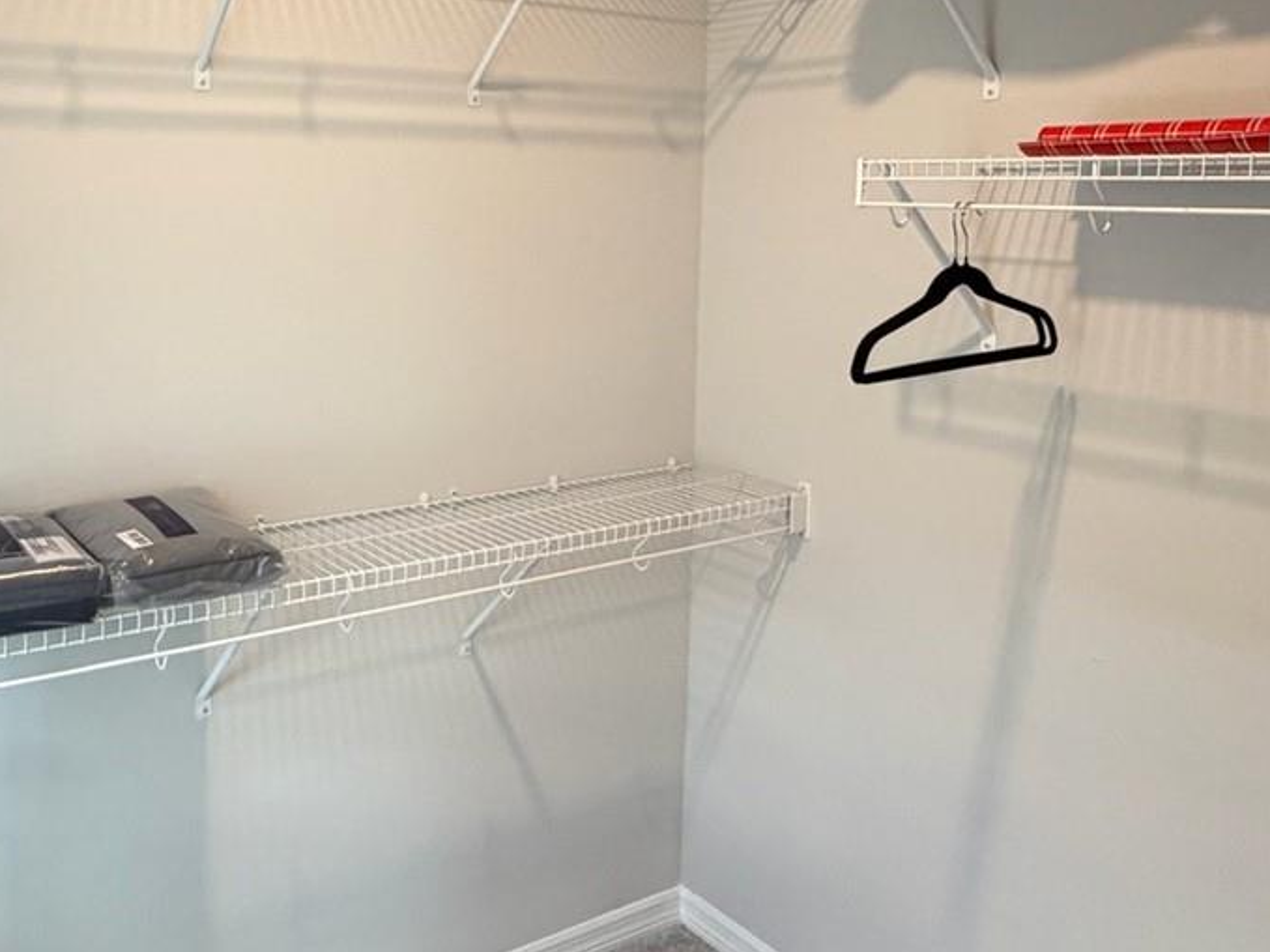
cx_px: 438
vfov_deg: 42.1
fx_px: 1210
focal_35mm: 33
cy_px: 281
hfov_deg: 54.4
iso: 250
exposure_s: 1/60
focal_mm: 2.22
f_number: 2.2
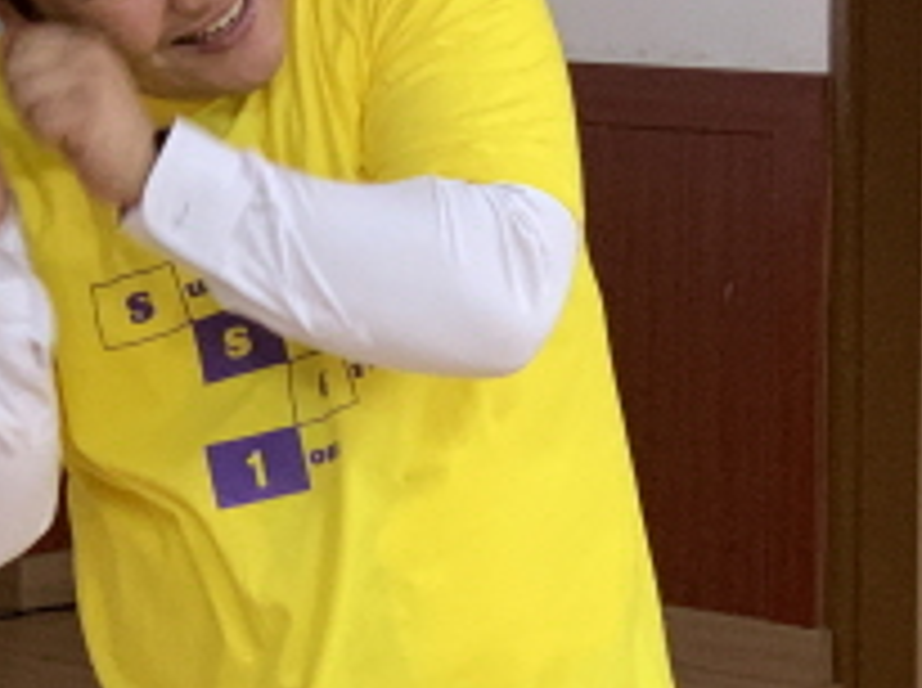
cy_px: 288
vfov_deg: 8.1
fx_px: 4866
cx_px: 436
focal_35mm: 183
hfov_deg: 10.8
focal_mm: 6
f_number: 2.4
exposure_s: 1/60
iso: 200
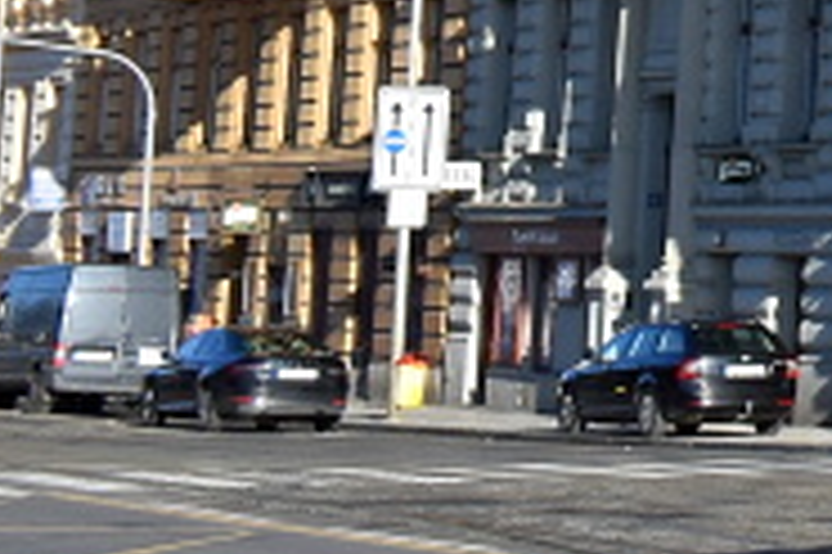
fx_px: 4036
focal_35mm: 175
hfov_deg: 9.9
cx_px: 2195
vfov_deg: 7.4
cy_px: -687
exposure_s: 1/1000
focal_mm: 21
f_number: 7.1
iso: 320
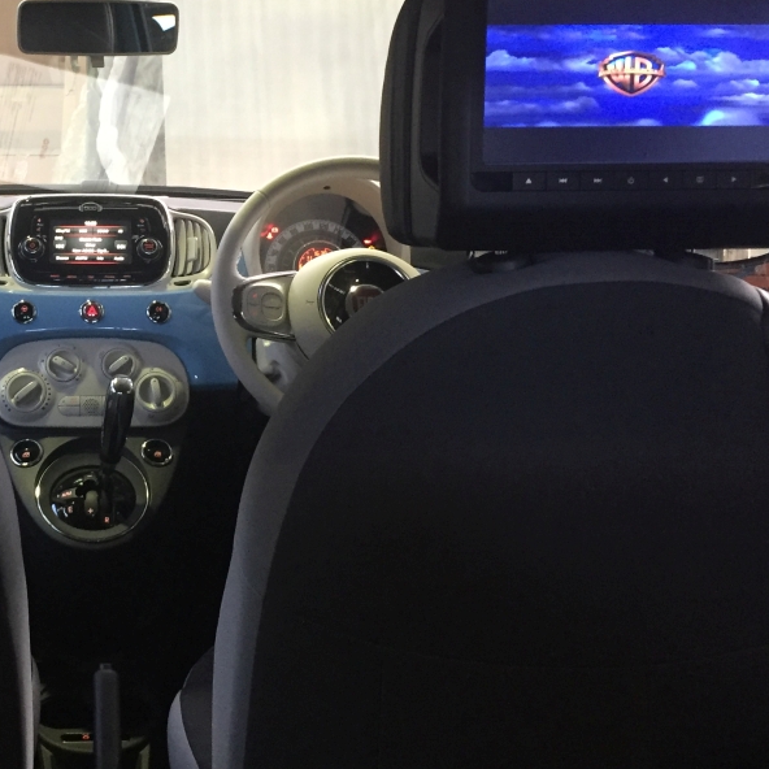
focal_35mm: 52
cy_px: 271
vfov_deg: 32.6
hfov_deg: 31.5
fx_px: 1307
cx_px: 105
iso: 250
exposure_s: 1/20
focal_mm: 4.15
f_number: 2.2
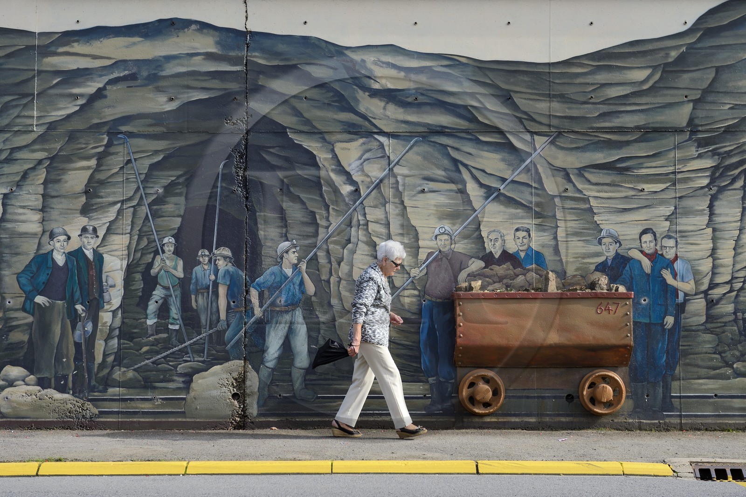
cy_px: 248
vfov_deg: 22.6
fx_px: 1243
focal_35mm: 60
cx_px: 373
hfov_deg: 33.4
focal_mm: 60
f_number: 5.6
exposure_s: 1/400
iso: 200
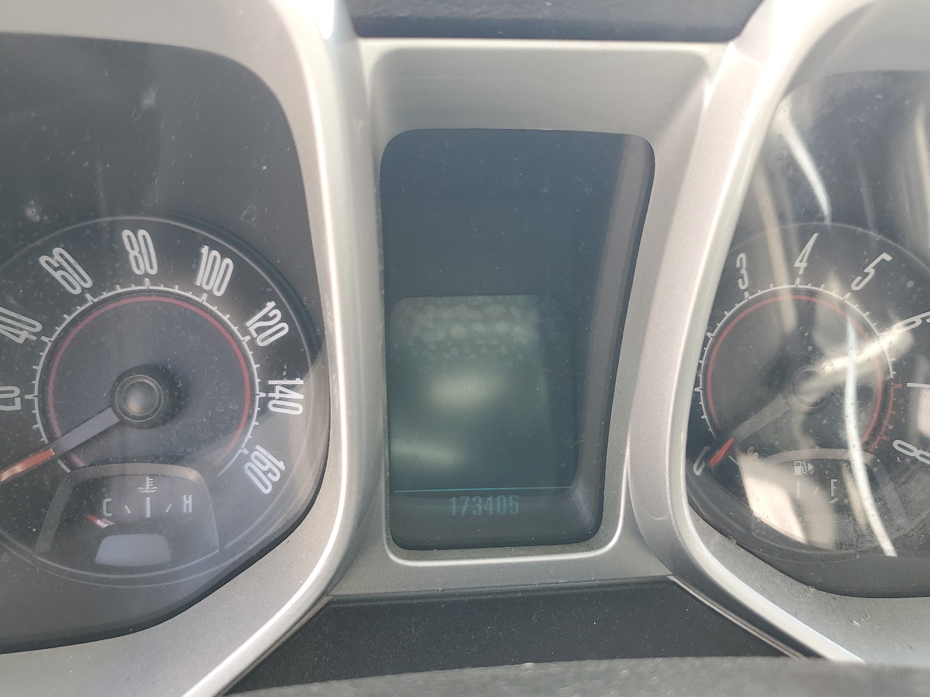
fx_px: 752
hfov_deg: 63.5
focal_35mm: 28
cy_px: 364
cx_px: 470
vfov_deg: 49.7
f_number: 1.5
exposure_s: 1/141
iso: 50
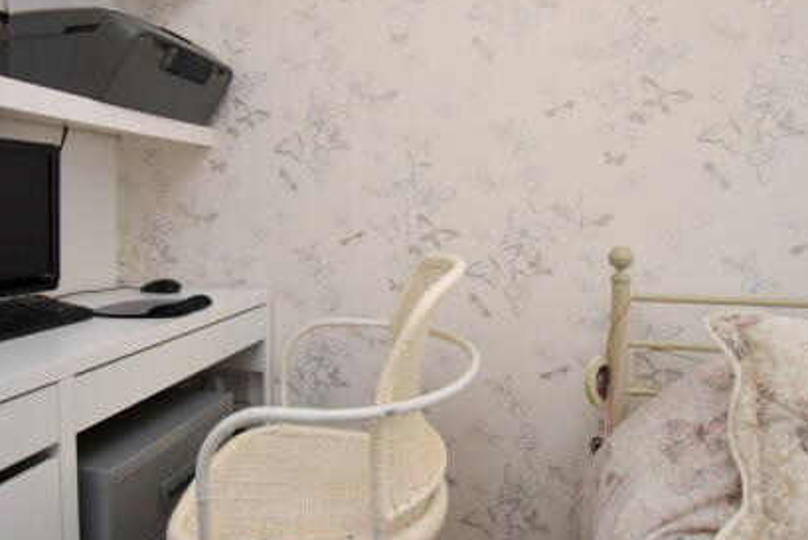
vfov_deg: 53.0
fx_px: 539
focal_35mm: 24
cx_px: 376
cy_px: 234
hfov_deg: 73.6
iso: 900
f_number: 4.5
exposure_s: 1/125
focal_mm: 10
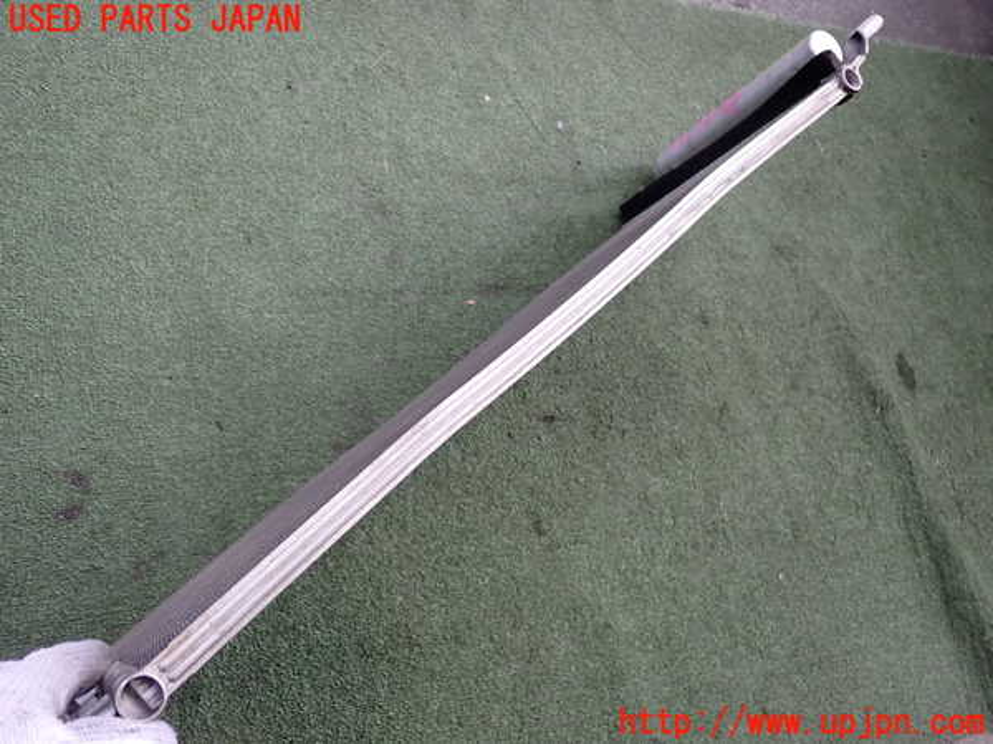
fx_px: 861
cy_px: 372
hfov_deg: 60.0
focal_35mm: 30
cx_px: 496
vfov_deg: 46.8
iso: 200
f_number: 2.3
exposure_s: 1/125
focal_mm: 5.4
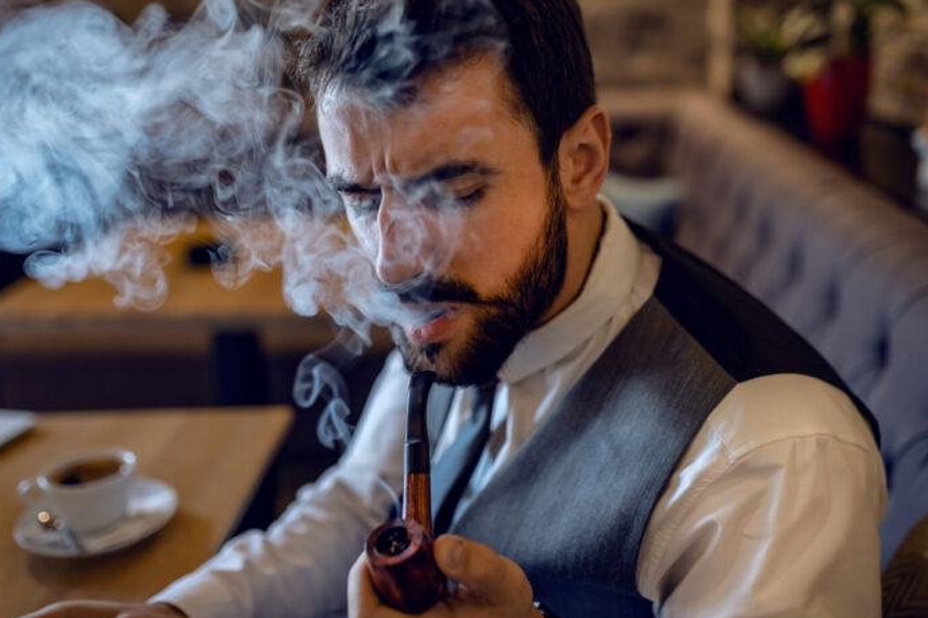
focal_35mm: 39
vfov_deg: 34.2
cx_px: 444
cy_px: 292
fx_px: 1005
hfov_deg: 49.5
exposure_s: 1/100
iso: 800
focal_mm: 35
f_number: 2
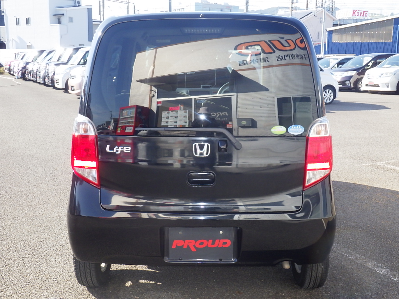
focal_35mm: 42
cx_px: 200
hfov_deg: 44.8
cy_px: 150
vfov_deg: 34.3
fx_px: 484
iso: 250
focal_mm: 7.5
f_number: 5
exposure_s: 1/250
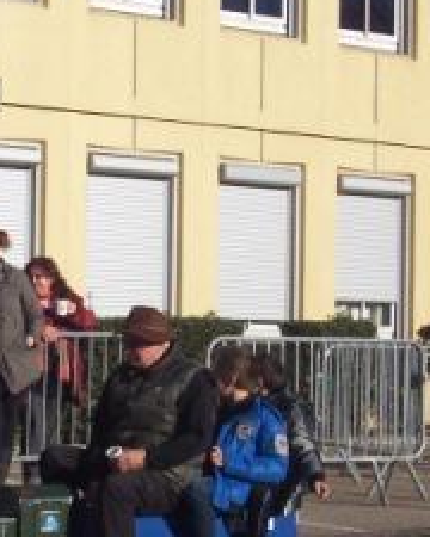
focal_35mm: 128
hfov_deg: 11.9
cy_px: 329
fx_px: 2036
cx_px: -48
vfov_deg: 15.0
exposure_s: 1/350
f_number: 6.7
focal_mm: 10.8
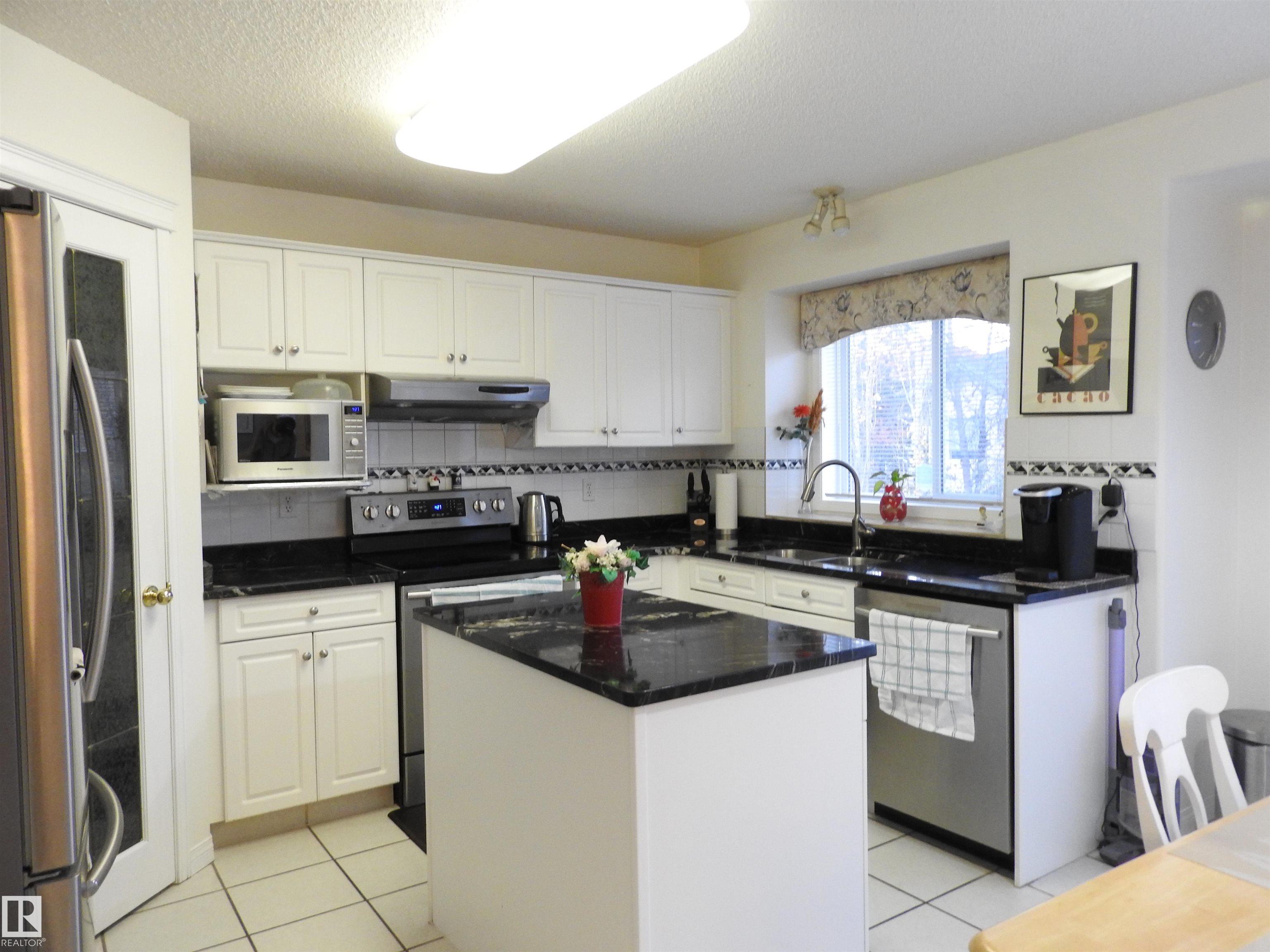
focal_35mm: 24
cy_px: 476
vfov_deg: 56.8
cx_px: 635
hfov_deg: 71.6
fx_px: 881
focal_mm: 4.3
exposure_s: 1/20
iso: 400
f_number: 3.3
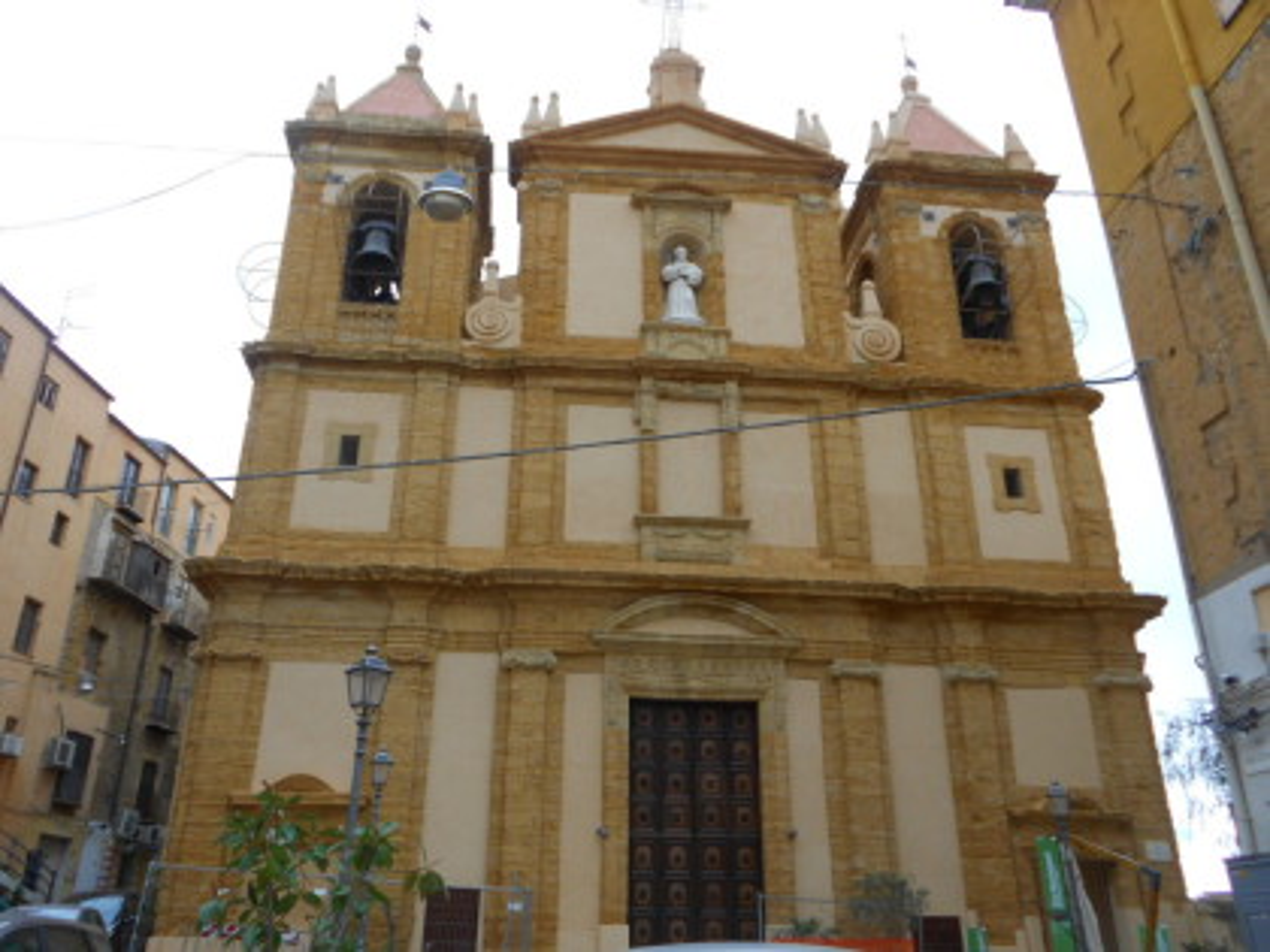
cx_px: 635
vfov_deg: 48.2
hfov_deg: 61.7
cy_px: 476
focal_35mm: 29
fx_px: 1064
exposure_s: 1/250
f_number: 3.4
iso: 80
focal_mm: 5.3
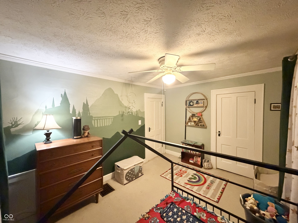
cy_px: 112
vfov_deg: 85.7
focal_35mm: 14
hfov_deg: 102.1
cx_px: 149
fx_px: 121
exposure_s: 1/60
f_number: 2.2
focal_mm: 2.22
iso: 1250
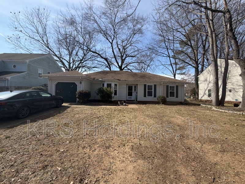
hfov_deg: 102.1
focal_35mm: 14
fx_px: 99
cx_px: 122
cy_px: 92
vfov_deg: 85.7
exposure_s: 1/770
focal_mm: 2.22
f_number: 2.2
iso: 25
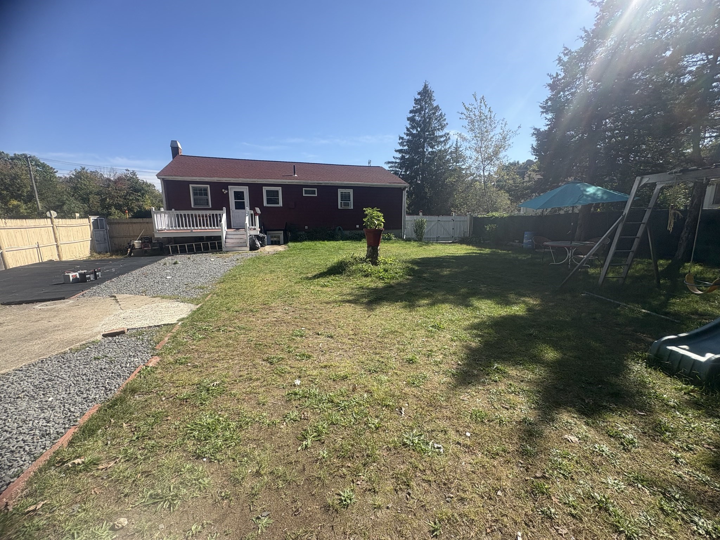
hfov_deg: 102.1
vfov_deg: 85.7
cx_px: 360
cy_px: 270
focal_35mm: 14
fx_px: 291
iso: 50
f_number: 2.2
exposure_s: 1/921
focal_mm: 2.22
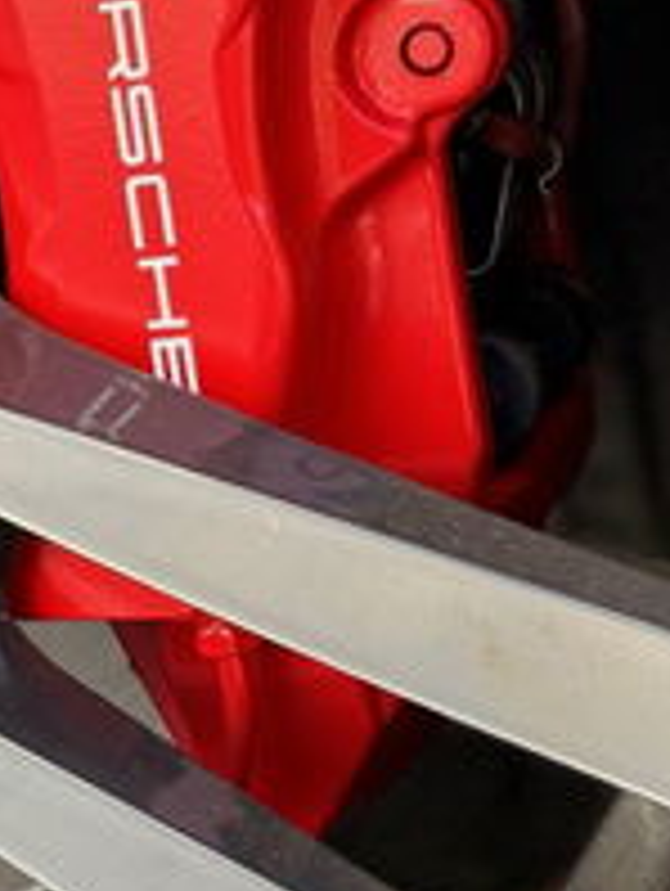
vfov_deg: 15.9
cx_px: -297
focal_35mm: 124
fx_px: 3193
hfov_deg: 11.5
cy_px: 338
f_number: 1.78
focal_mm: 6.76
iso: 80
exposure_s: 1/356
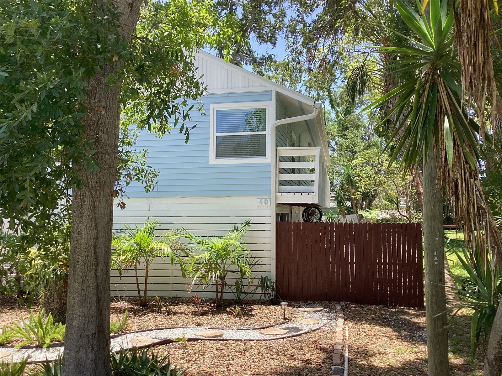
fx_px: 450
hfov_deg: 58.4
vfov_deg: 45.4
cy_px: 188
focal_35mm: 31
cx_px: 251
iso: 25
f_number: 2.4
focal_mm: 3.3
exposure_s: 1/416
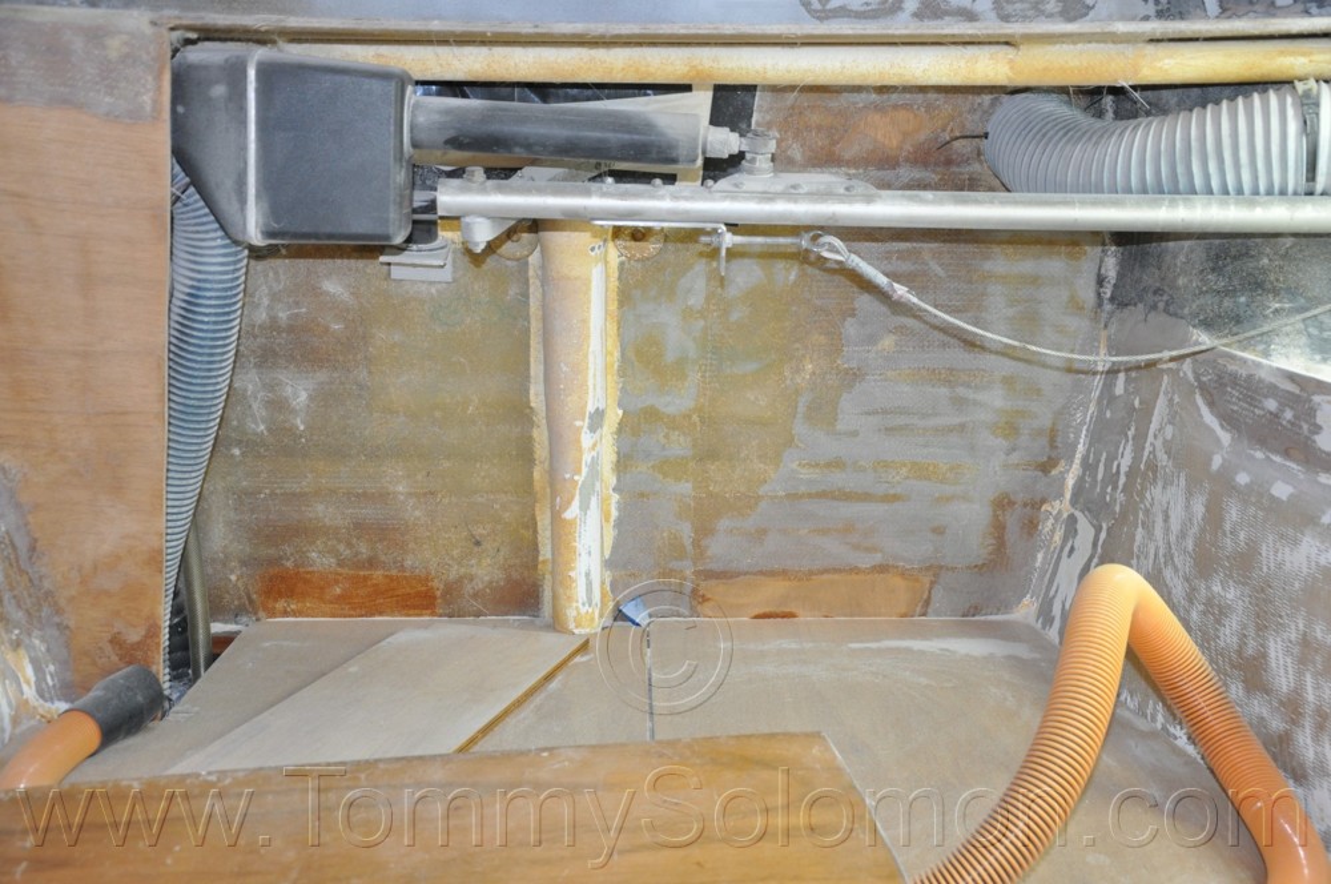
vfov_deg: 28.0
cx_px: 666
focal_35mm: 48
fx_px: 1772
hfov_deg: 41.2
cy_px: 442
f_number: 4.2
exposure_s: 1/60
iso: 800
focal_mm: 32
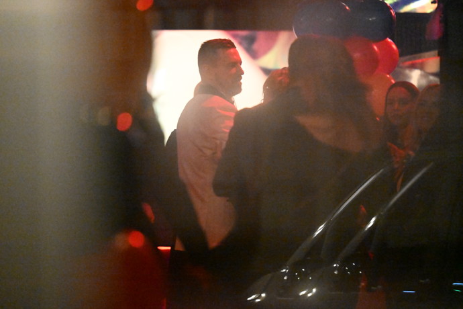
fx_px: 1608
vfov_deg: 11.0
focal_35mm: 125
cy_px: 154
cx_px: 232
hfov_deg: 16.4
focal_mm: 125
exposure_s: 1/160
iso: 40000
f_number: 2.8
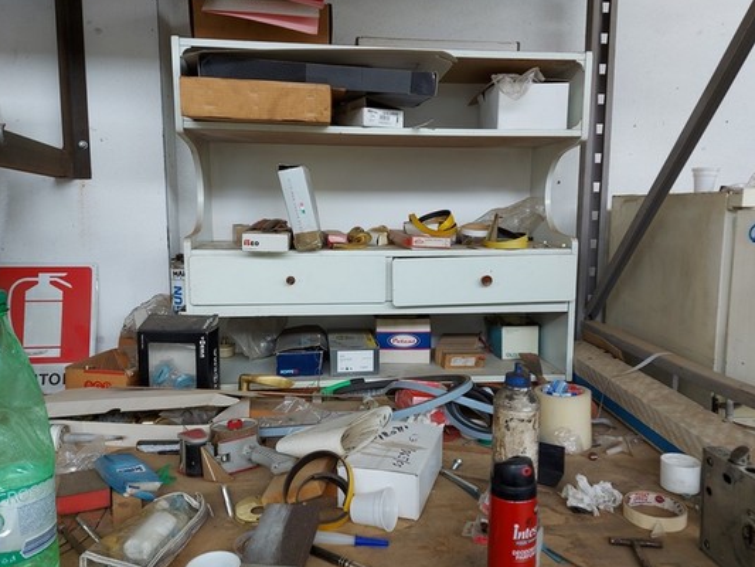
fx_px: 589
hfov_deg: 65.3
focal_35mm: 27
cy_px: 278
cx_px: 390
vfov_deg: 51.4
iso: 32
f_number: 1.8
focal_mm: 5.23
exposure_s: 1/60
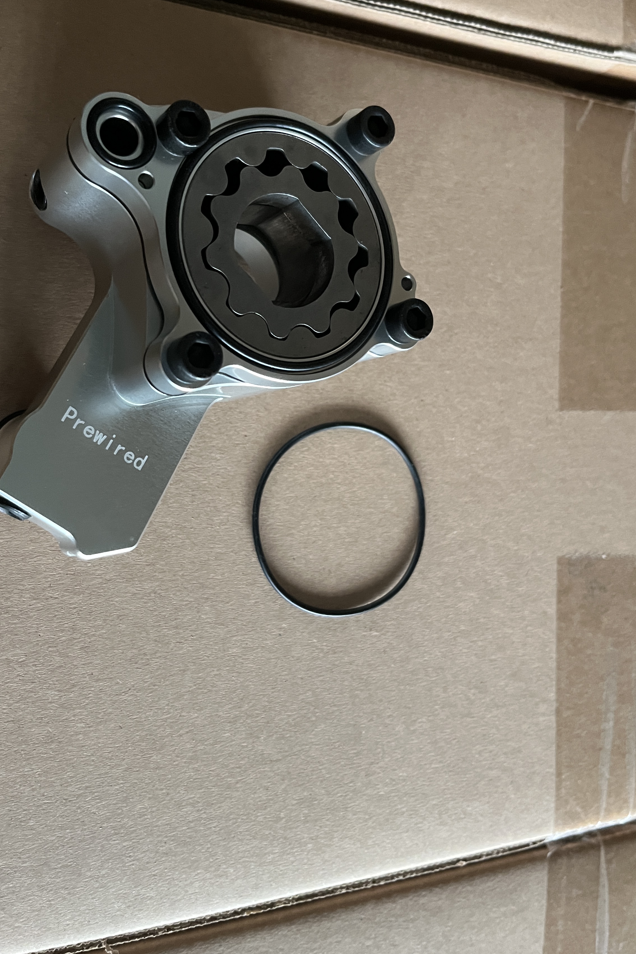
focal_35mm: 32
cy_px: 397
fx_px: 848
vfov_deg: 58.4
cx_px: 298
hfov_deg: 41.1
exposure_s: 1/45
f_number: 1.6
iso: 500
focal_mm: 5.1
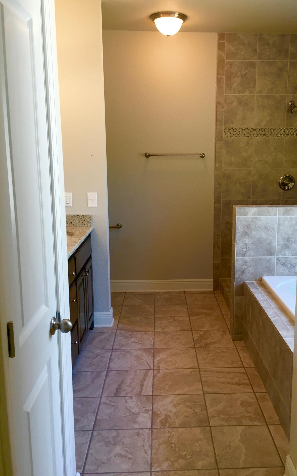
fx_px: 414
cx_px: 182
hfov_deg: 39.2
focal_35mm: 32
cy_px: 231
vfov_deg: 59.6
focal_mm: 4.15
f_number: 2.2
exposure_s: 1/30
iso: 32
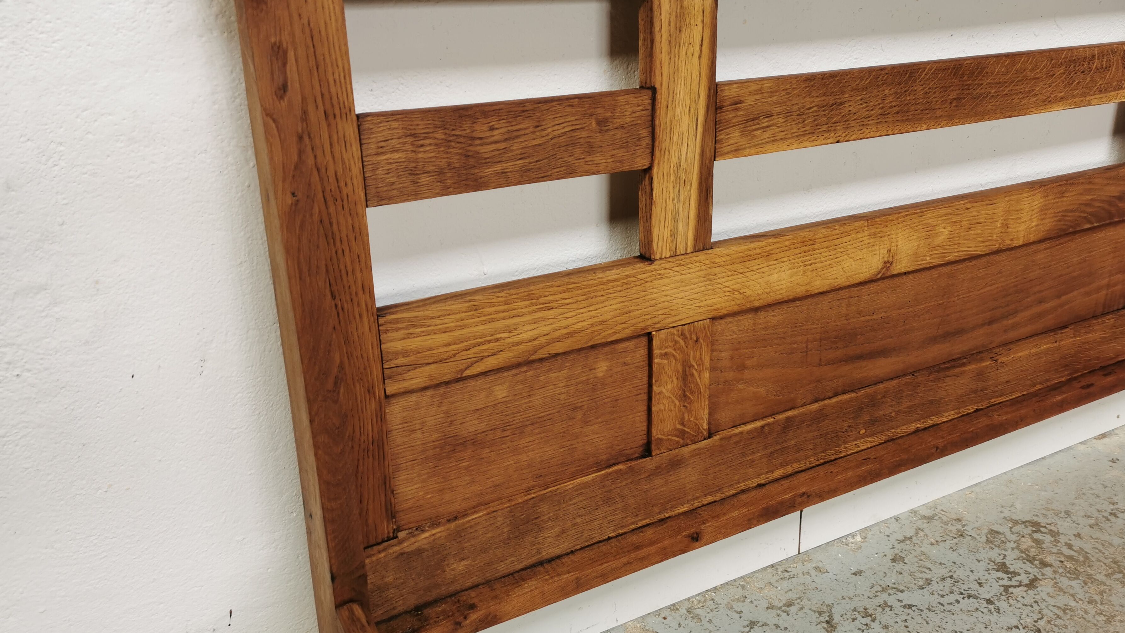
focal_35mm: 30
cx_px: 569
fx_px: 895
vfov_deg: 38.8
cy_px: 261
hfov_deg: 64.3
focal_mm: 5.58
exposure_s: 1/100
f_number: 1.8
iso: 50
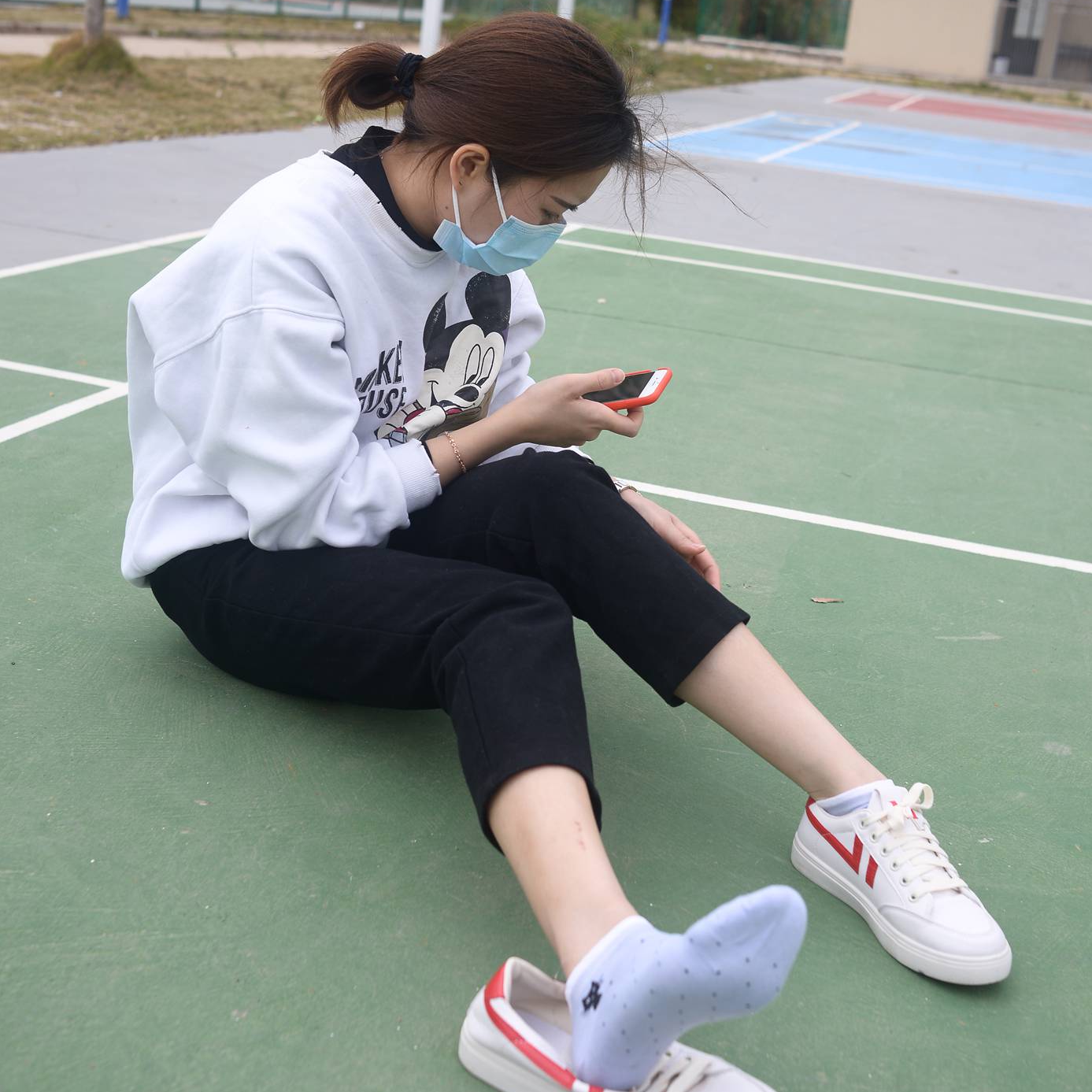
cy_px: 474
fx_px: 1606
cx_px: 550
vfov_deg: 37.5
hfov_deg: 37.6
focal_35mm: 45
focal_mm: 35
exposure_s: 1/400
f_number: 5.6
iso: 125
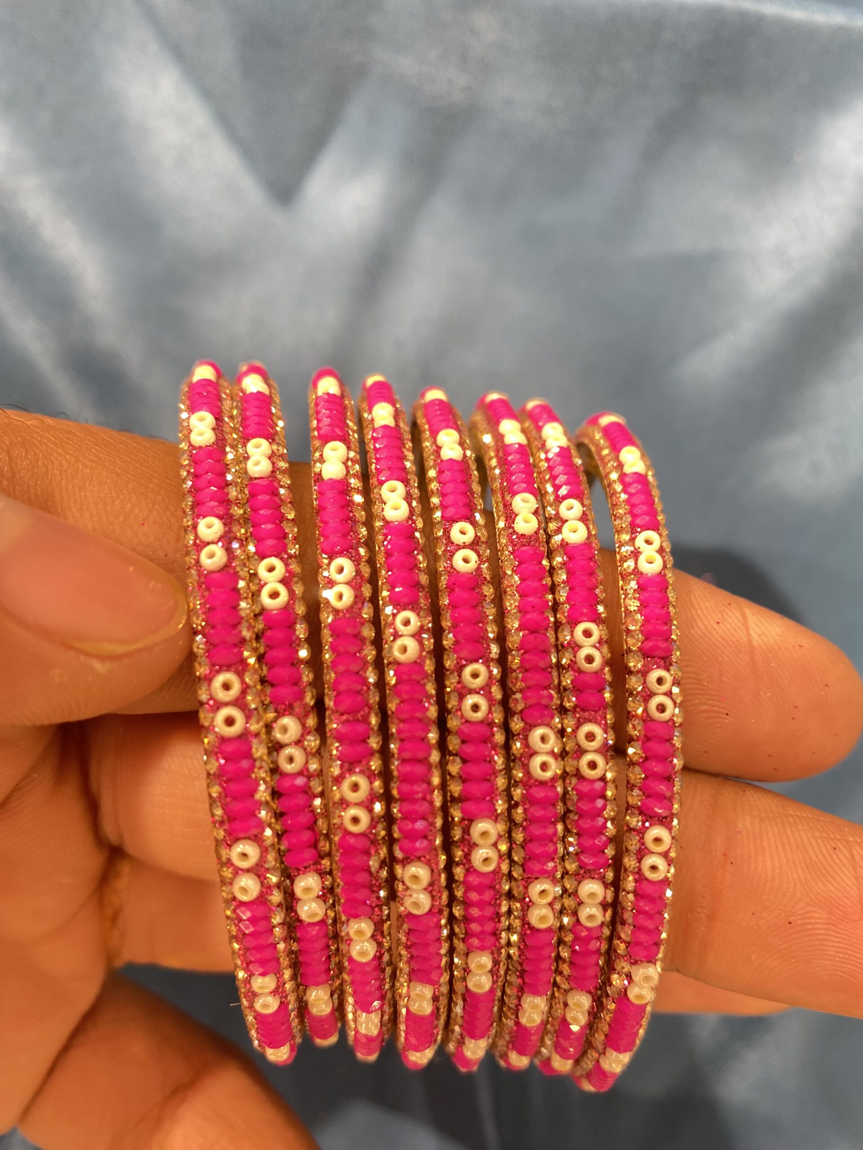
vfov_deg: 67.3
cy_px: 575
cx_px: 432
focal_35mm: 26
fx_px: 864
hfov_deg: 53.1
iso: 125
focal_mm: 4.25
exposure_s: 1/100
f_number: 1.8
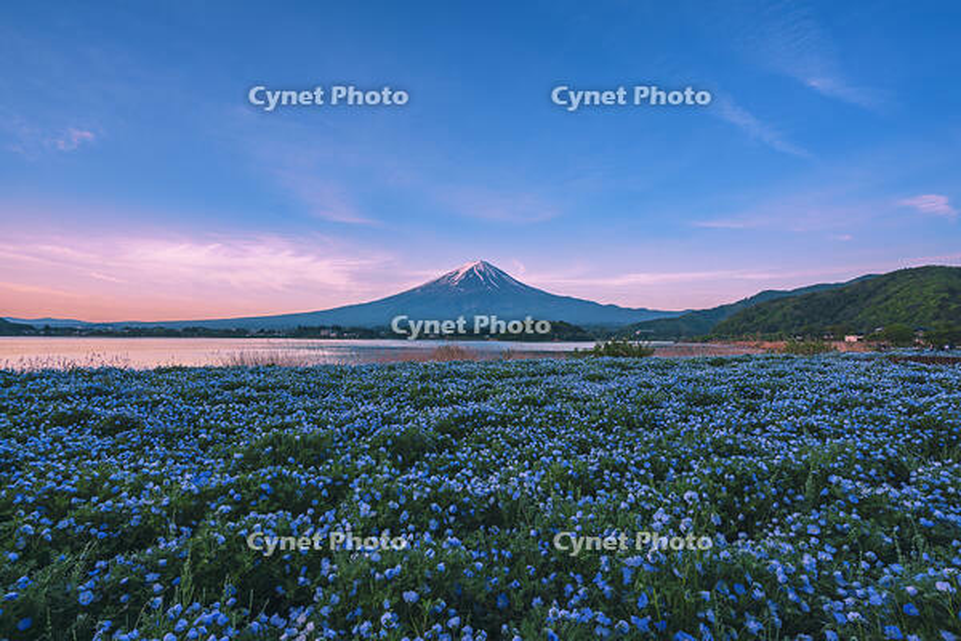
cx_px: 480
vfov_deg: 70.4
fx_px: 454
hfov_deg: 93.3
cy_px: 320
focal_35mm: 17
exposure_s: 1/13
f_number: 13
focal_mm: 17
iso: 100
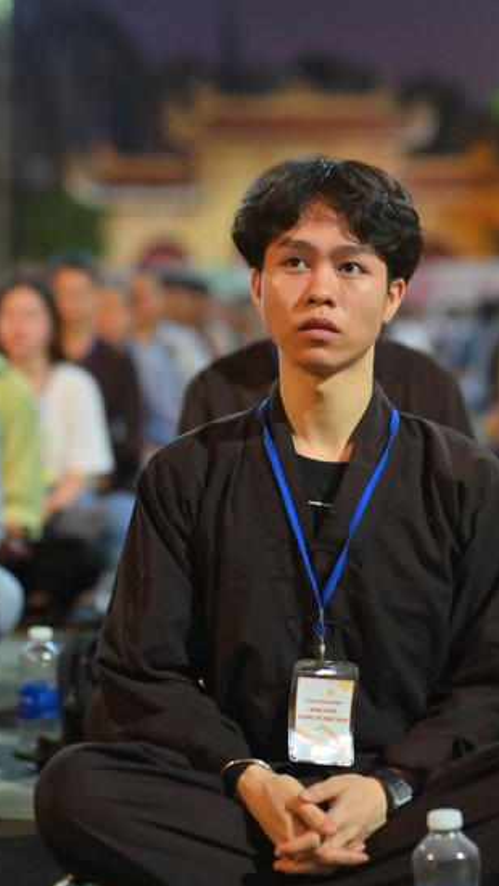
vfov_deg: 20.4
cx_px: 311
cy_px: 418
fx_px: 2469
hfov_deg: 11.5
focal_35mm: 105
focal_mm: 85
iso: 1250
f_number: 2.8
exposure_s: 1/125
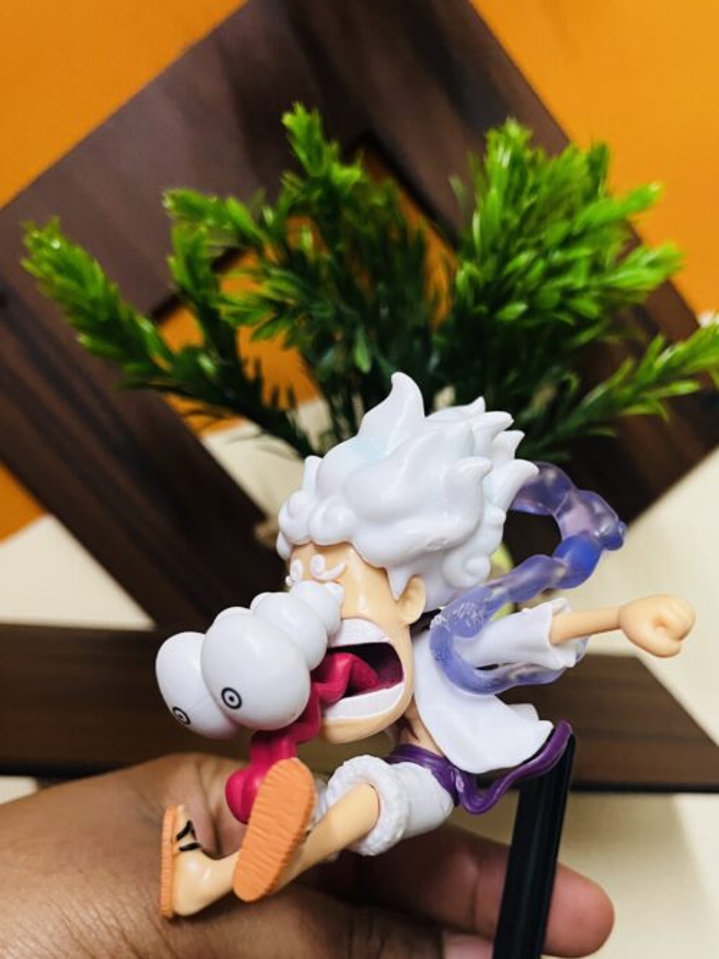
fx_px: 720
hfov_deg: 53.0
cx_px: 360
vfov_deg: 67.3
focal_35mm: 26
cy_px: 480
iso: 500
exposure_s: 1/50
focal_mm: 5.1
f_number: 1.6
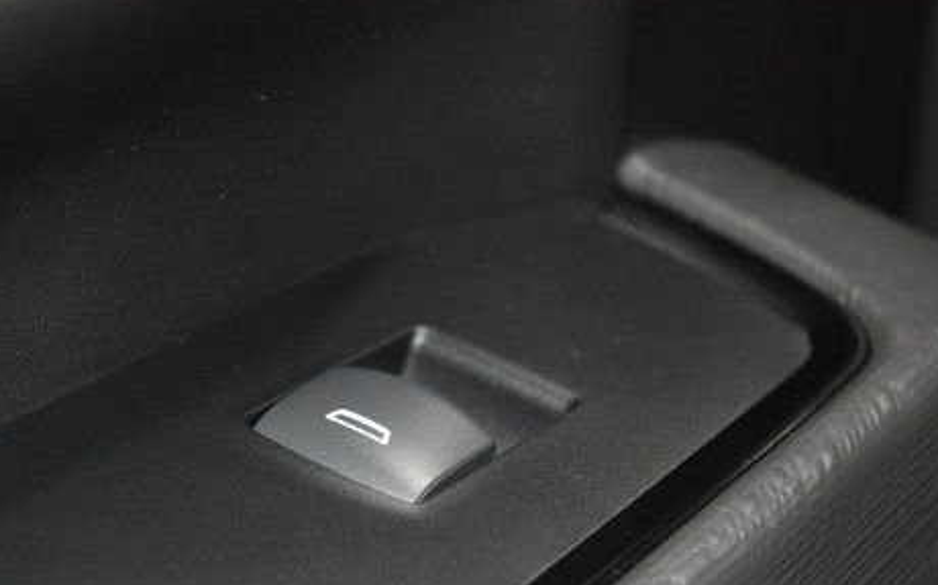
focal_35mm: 149
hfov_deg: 14.0
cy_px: 425
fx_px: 3807
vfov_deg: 8.8
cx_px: 375
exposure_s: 1/60
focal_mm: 70
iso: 3200
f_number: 4.5
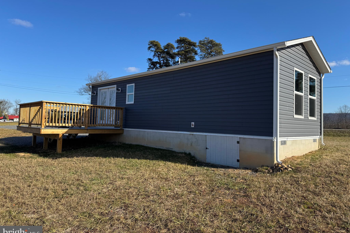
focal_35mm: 25
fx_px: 243
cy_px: 109
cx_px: 175
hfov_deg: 71.5
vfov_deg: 51.2
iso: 80
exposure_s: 1/3597
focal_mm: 6.76
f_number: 1.78
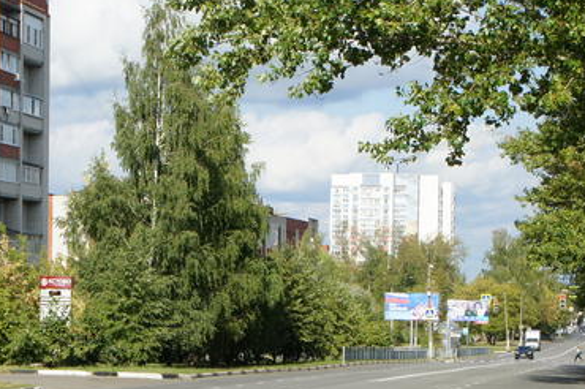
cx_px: 112
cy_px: 356
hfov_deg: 17.6
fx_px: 1872
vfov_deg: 11.8
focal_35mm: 115
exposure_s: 1/250
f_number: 13
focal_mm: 29
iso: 200
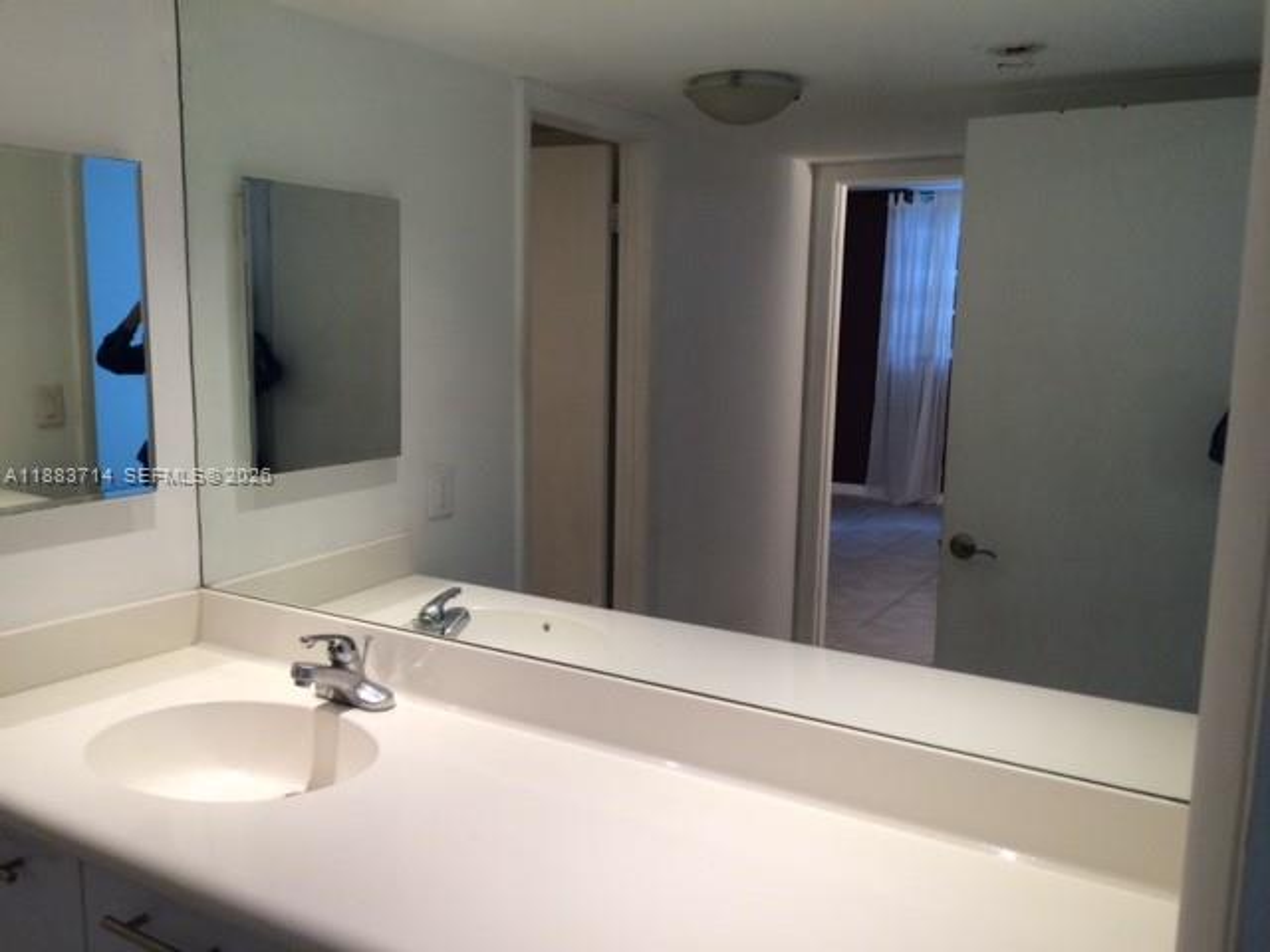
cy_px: 476
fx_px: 1064
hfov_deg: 61.7
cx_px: 635
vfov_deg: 48.2
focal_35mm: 29
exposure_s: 1/30
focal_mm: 4.15
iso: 50
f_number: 2.2
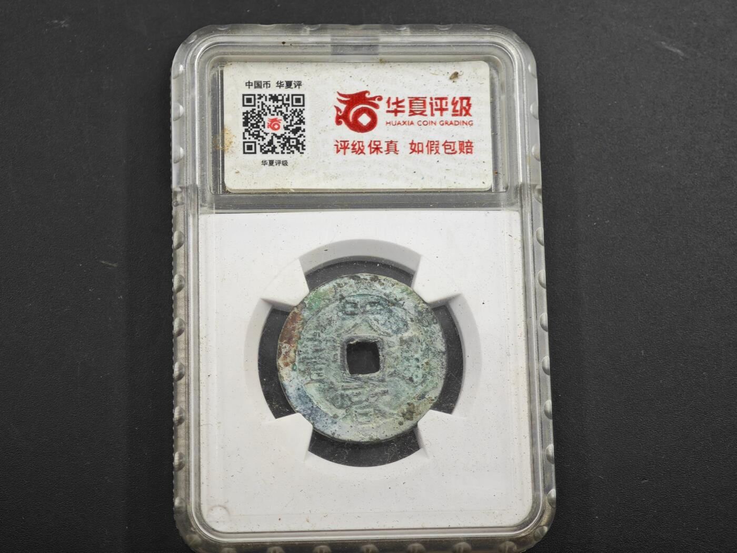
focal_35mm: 89
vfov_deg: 16.6
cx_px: 368
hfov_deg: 22.0
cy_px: 276
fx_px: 1895
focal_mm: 12.28
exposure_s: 1/100
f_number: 1.8
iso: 80
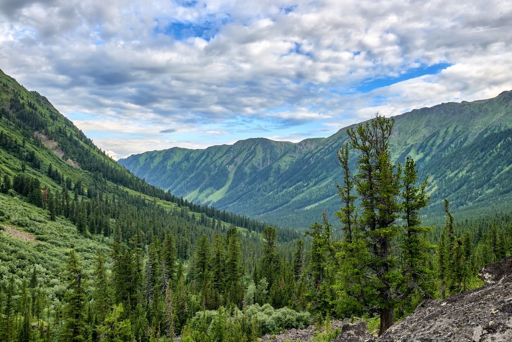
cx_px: 256
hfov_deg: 58.7
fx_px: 455
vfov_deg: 41.1
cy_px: 171
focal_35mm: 32
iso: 200
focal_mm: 32
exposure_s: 1/80
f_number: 11
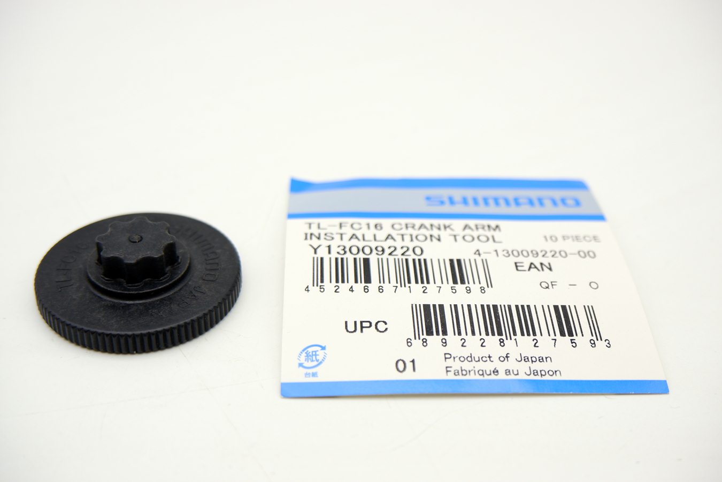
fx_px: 902
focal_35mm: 45
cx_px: 361
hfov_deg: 43.6
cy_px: 241
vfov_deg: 29.9
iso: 200
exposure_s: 1/125
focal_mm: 30.5
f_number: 4.7
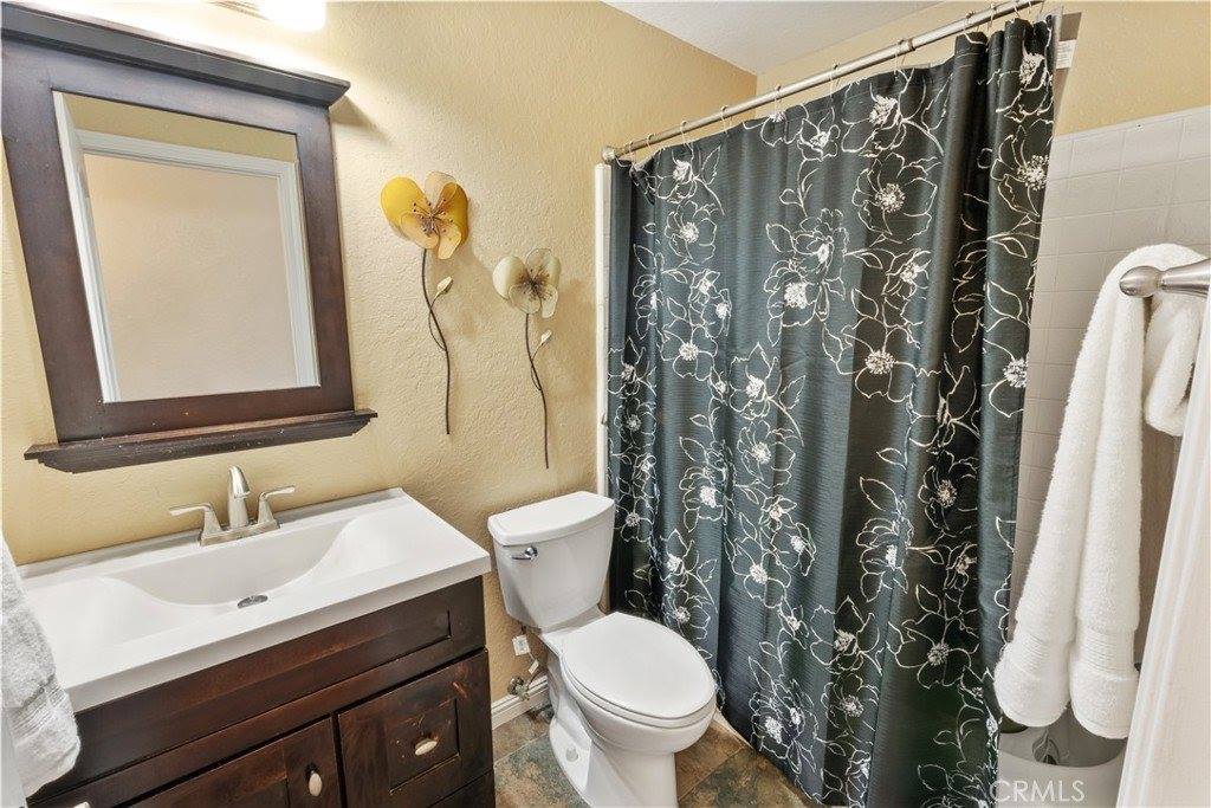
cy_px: 404
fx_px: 525
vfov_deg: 75.2
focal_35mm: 16
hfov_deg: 98.2
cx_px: 606
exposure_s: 30
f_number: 22
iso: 100
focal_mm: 15.6
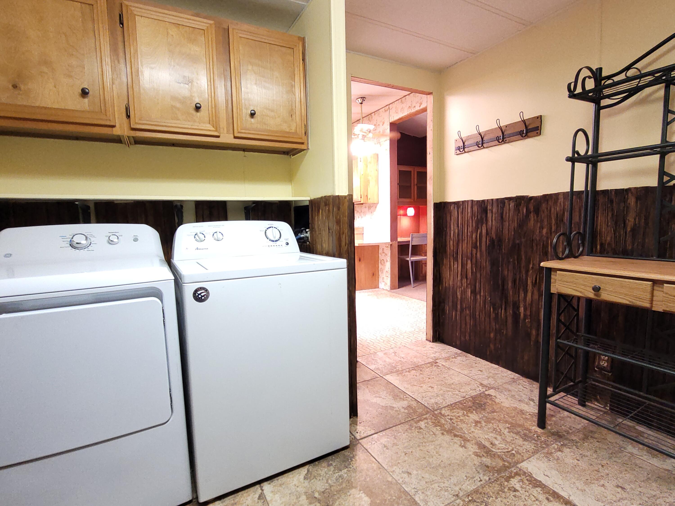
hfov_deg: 106.2
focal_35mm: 13
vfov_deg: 89.9
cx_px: 338
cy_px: 253
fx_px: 253
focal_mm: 1.74
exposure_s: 1/15
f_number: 2.2
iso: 200
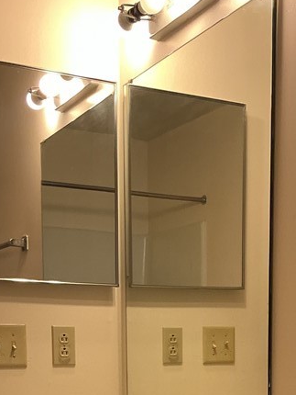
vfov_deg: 25.9
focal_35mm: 69
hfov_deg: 21.3
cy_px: 443
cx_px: 171
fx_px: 786
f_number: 1.8
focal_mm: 3
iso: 100
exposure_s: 1/60
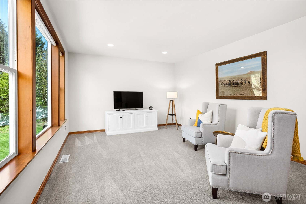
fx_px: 136
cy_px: 102
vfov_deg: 73.8
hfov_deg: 96.7
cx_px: 153
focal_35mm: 16
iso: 400
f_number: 7.1
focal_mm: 16
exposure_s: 1/3
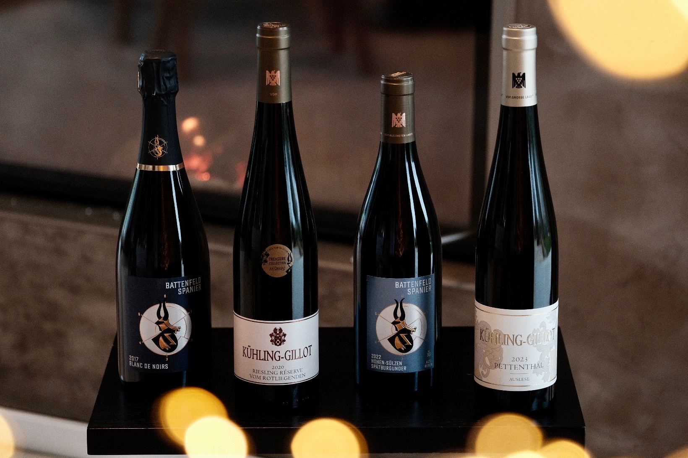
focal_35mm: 111
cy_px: 229
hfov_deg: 18.4
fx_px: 2121
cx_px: 344
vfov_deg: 12.3
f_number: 3.7
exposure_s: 1/220
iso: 1600
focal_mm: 74.1
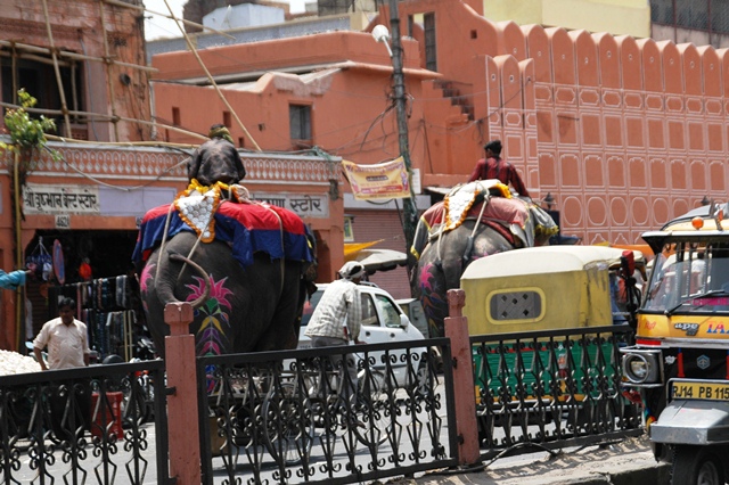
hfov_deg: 18.2
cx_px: 364
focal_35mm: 112
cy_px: 242
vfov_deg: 12.2
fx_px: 2277
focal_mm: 75
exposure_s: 1/320
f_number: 9
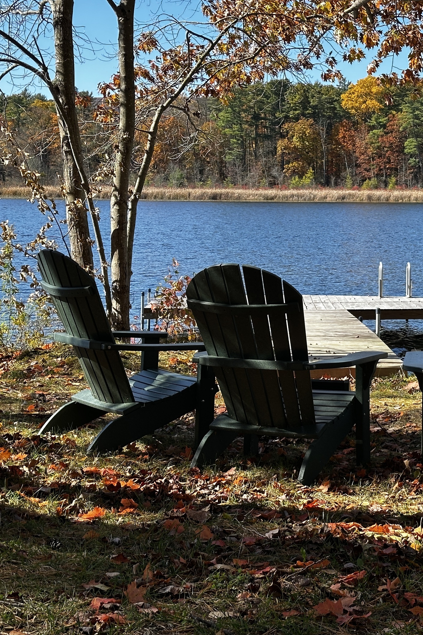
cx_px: 351
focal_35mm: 67
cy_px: 316
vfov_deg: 30.1
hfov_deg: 20.0
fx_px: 1181
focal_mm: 6.86
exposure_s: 1/1185
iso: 64
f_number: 1.78
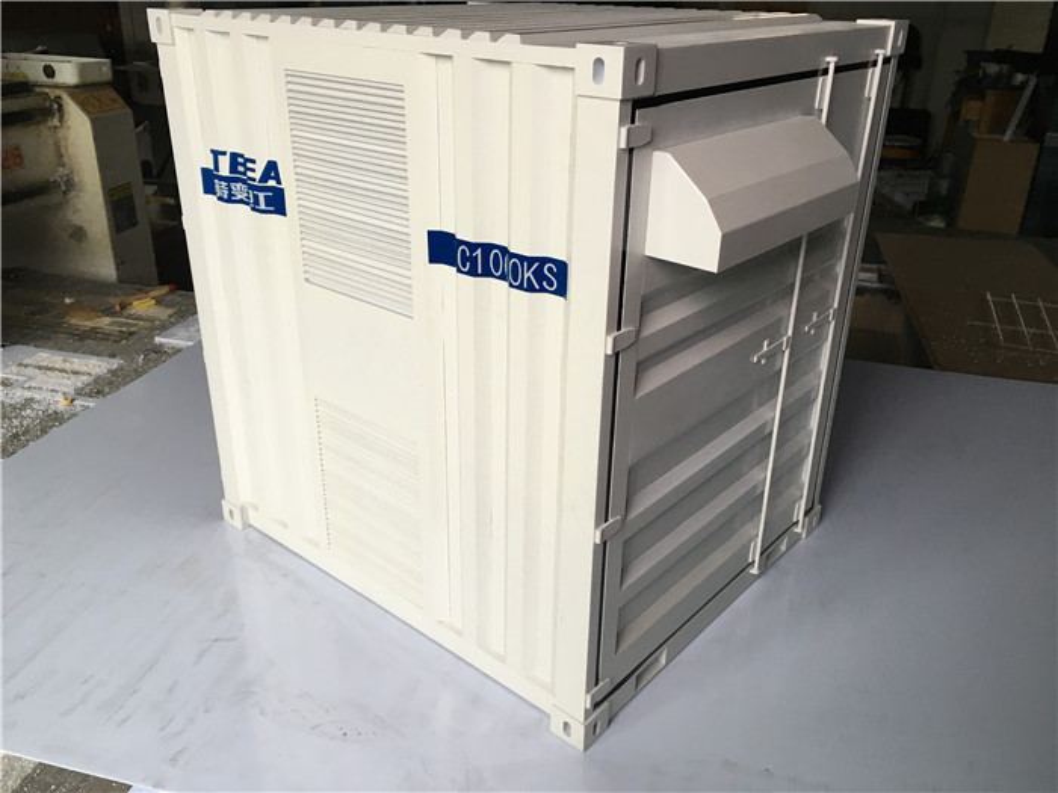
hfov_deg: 61.7
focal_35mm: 29
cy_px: 396
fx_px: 886
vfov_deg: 48.2
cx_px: 529
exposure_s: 1/33
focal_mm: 4.15
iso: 40
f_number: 2.2
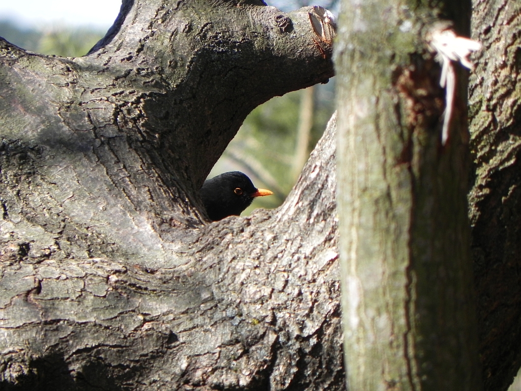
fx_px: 10204
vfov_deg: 2.2
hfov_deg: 2.9
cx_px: 260
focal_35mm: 678
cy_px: 196
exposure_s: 1/272
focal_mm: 120
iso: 160
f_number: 5
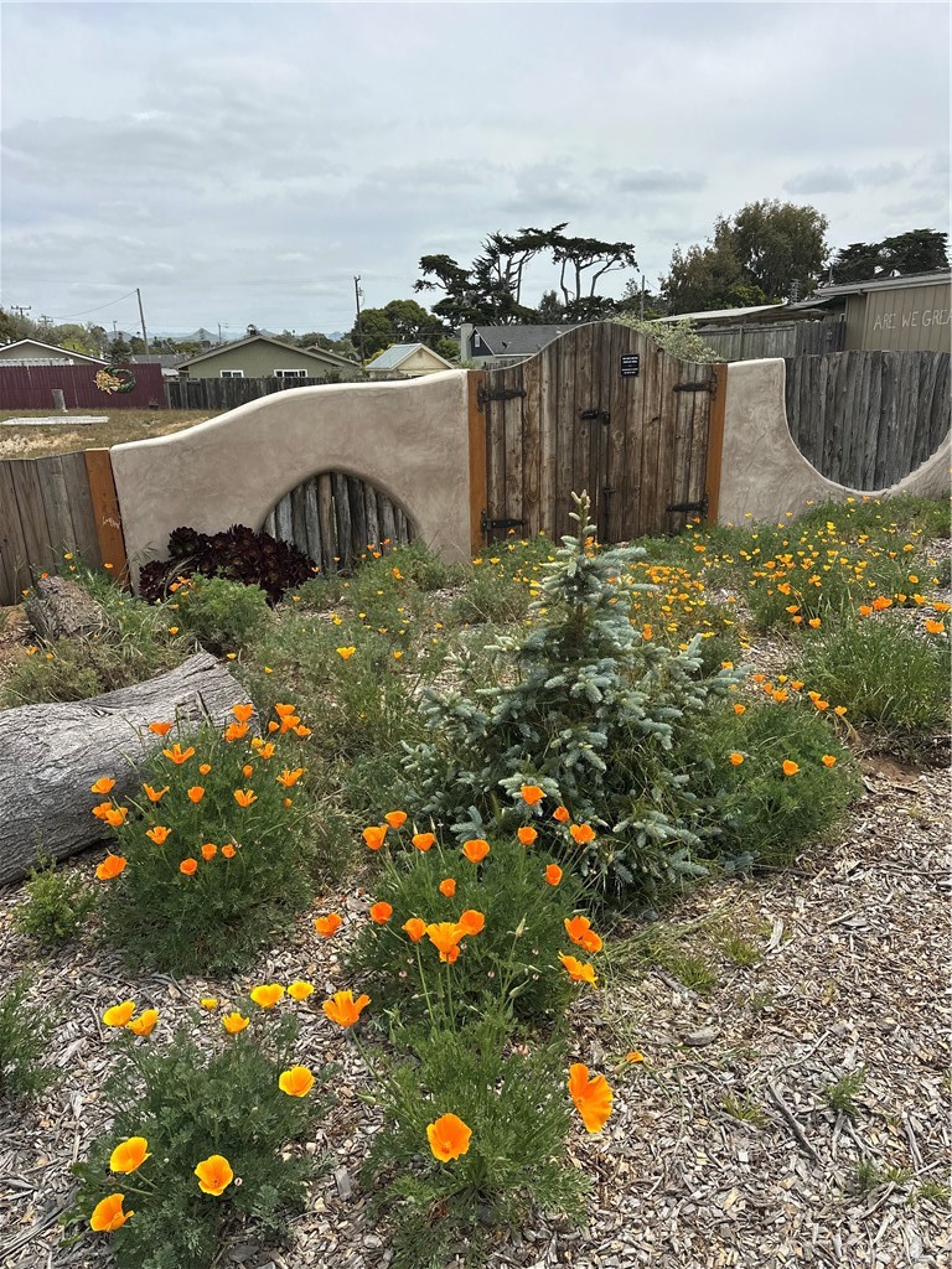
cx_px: 476
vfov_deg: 71.6
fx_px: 880
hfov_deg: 56.8
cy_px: 634
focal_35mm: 24
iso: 80
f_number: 1.78
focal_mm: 6.86
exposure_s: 1/5263
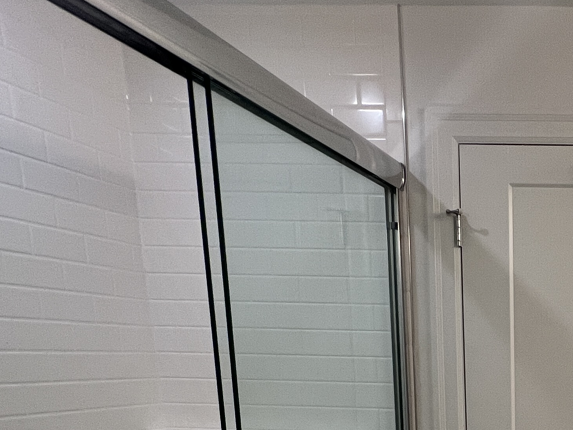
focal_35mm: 36
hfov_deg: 40.2
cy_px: 479
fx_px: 596
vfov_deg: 34.1
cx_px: 648
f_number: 1.8
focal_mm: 1.57
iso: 100
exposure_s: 1/120
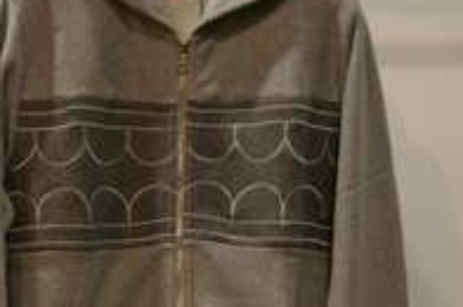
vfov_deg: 15.7
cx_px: 190
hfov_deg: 23.6
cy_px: 239
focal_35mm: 86
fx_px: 1107
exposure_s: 1/45
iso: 800
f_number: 4
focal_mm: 23
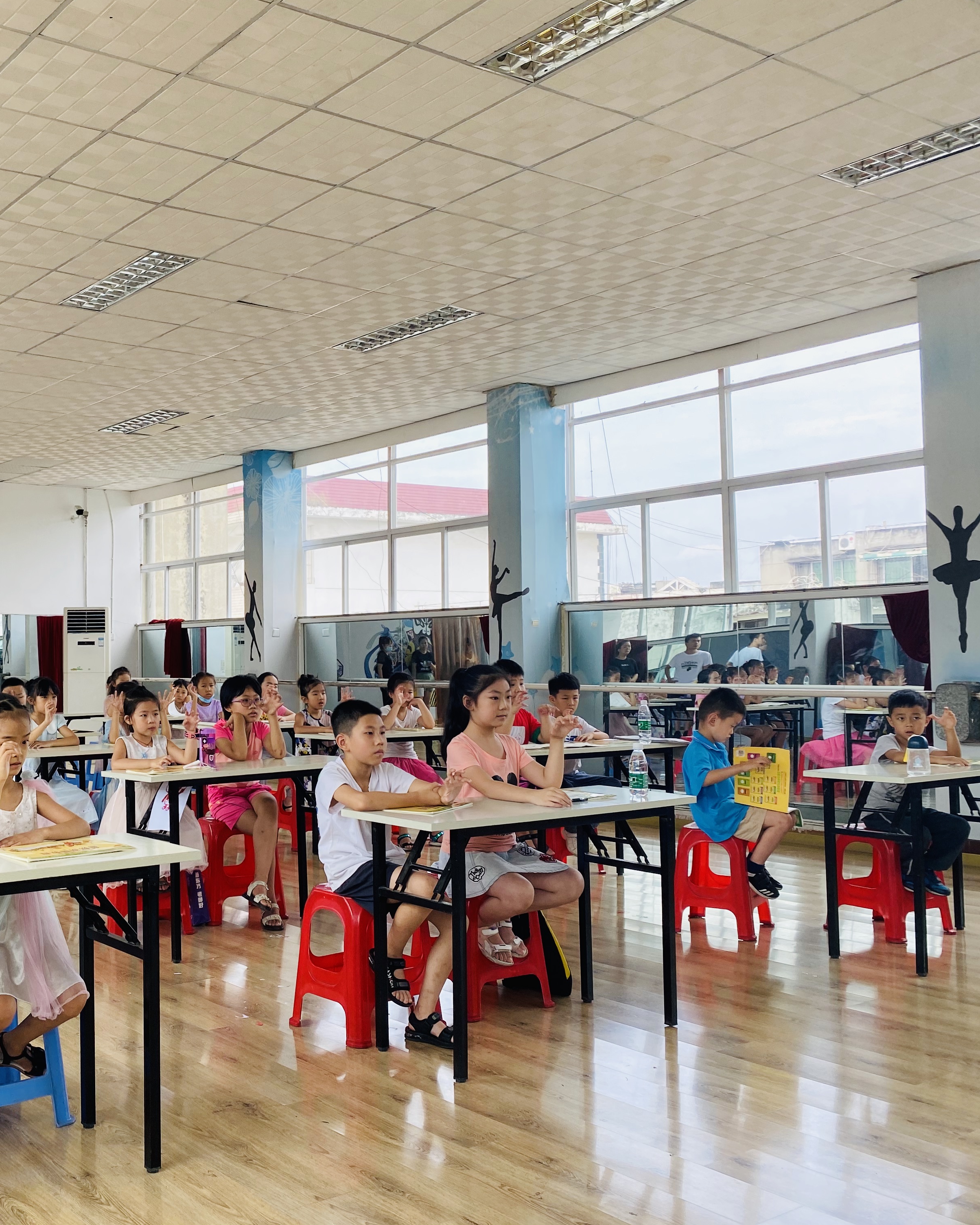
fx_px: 1233
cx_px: 206
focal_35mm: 34
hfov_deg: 41.6
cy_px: 610
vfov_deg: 52.8
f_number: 1.8
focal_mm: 4.25
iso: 32
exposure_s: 1/307
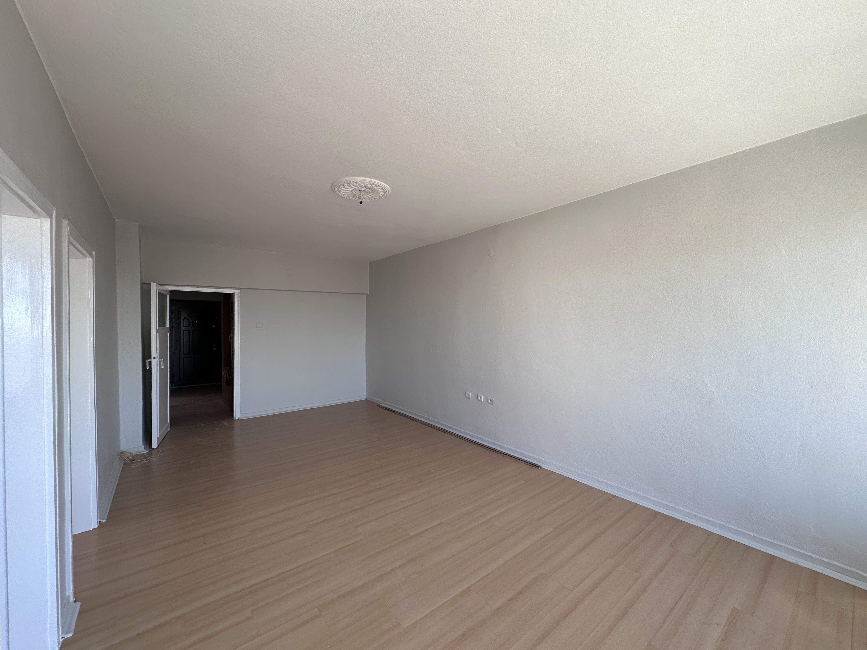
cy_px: 325
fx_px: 351
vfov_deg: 85.7
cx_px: 434
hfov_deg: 102.1
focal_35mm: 14
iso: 40
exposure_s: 1/99
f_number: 2.2
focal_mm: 2.22
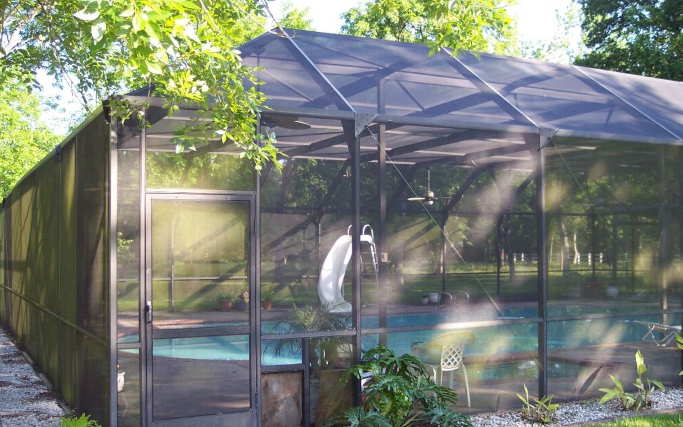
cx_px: 341
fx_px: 763
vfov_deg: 31.2
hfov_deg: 48.2
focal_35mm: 41
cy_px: 229
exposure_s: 1/180
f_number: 2.8
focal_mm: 8
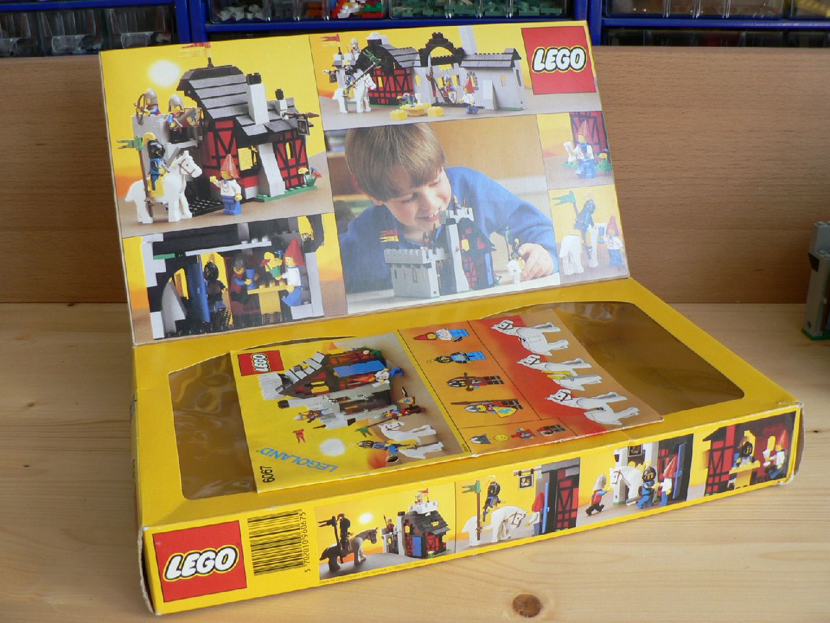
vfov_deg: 39.7
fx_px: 863
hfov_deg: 51.4
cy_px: 312
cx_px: 415
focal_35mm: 36
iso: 80
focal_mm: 6
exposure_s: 1/50
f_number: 2.8
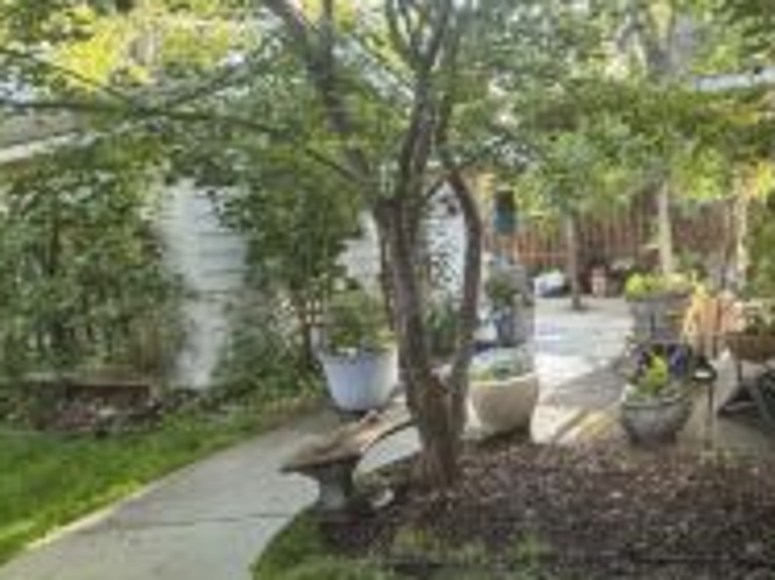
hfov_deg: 54.3
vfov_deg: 46.7
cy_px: 290
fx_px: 671
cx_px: 659
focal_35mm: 30
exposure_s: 1/99
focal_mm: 2.22
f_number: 2.2
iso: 200
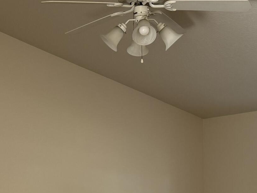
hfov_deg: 22.2
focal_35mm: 88
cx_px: 97
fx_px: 654
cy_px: 206
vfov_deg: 16.3
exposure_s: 1/121
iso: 100
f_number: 1.78
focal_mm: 6.76
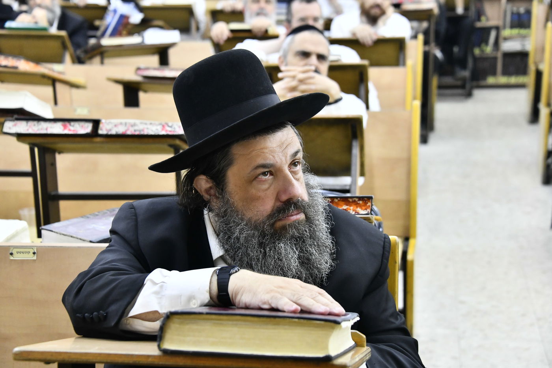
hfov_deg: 29.7
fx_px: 1042
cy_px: 184
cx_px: 276
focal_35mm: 68
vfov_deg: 20.0
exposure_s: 1/160
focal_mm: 68
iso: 2500
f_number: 5.6
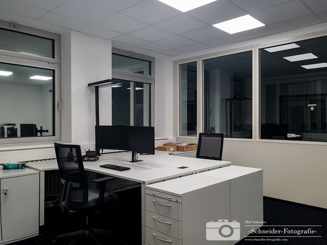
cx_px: 164
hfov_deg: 67.3
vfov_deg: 53.1
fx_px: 246
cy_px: 122
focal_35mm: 26
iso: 80
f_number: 1.7
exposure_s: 1/50
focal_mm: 4.2
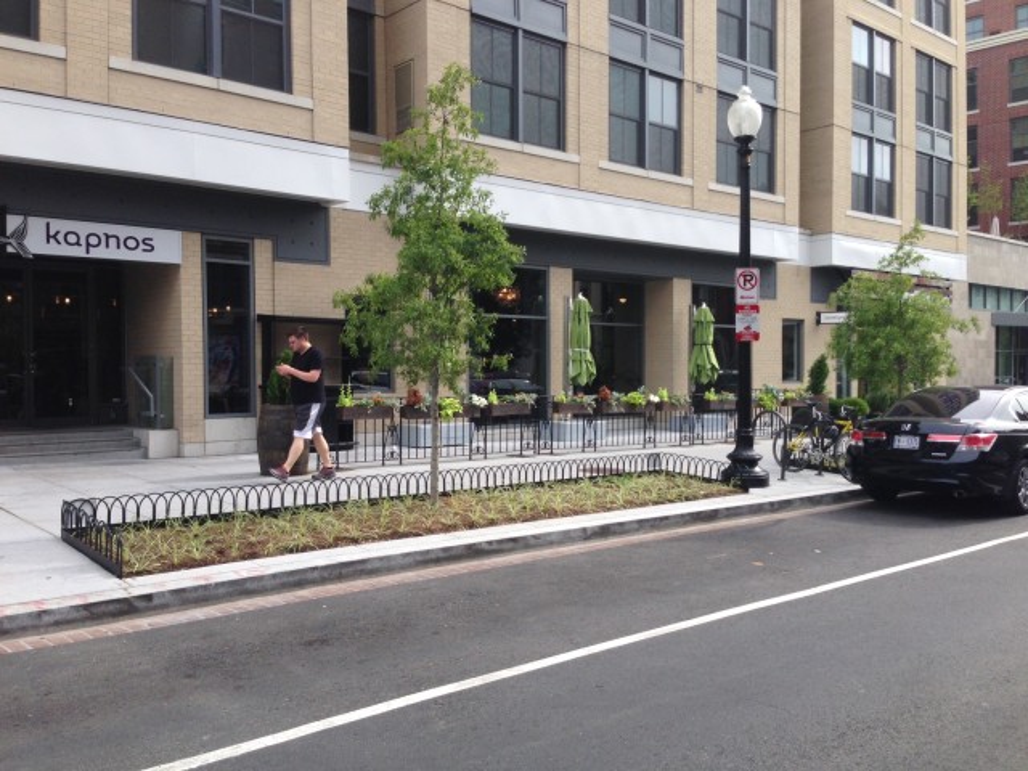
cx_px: 514
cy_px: 386
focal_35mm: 33
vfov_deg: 42.9
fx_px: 980
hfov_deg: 55.4
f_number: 2.4
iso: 50
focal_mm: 4.12
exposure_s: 1/559
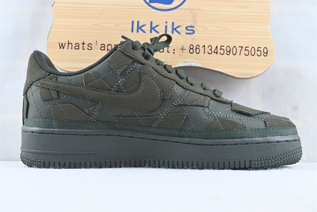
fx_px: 475
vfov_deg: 25.1
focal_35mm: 54
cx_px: 158
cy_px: 106
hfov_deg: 36.9
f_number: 5.3
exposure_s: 1/80
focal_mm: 36
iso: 450
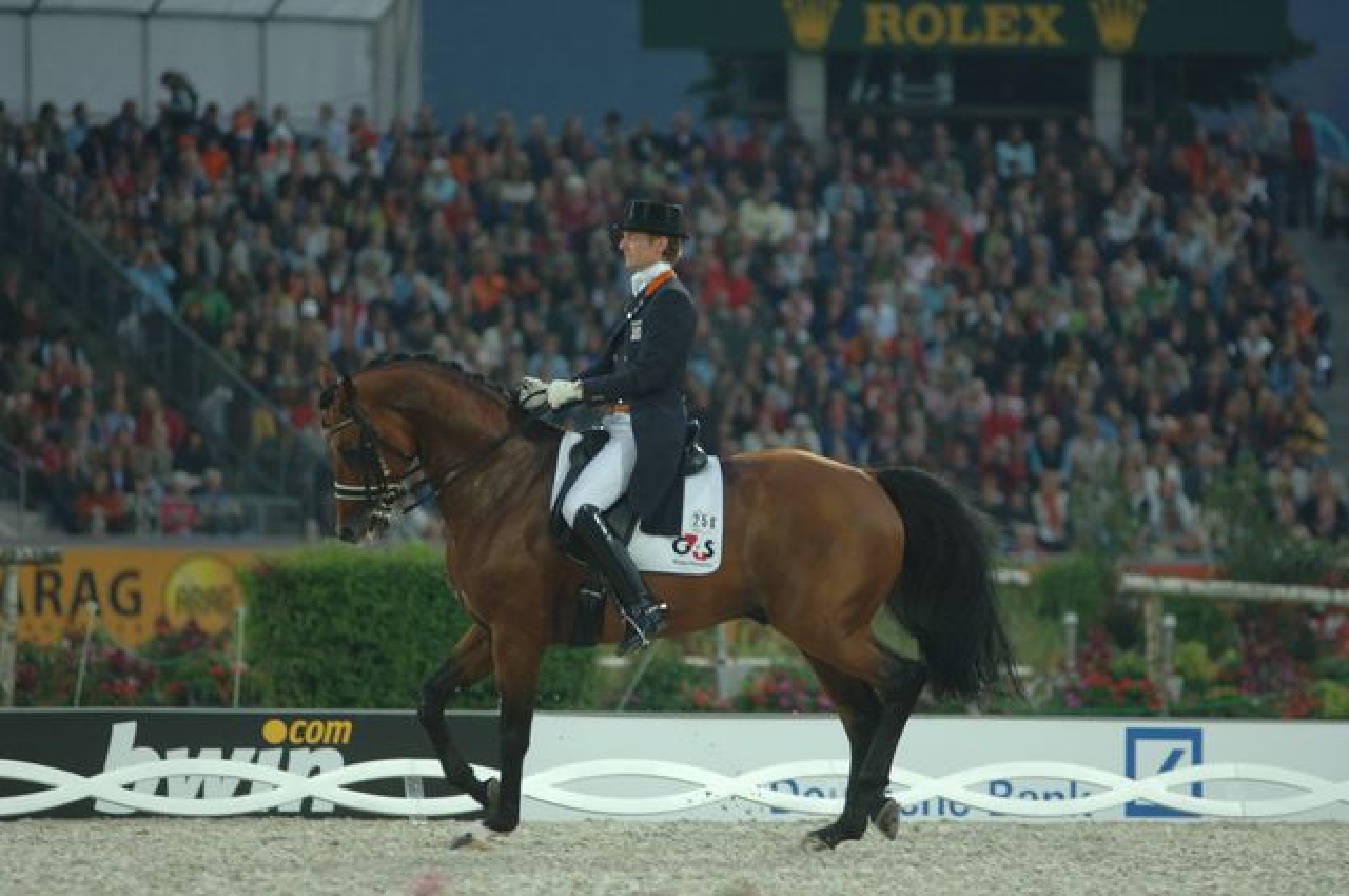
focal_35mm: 270
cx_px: 674
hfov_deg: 7.6
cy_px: 448
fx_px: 10105
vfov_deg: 5.1
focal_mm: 180
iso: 400
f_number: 2.8
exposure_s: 1/400
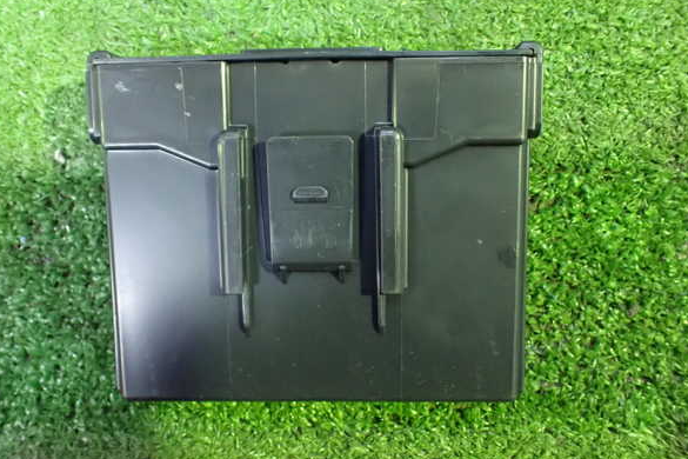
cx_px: 341
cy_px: 231
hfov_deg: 58.7
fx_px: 612
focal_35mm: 32
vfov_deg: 41.1
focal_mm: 5.4
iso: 1250
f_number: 2.3
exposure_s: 1/30
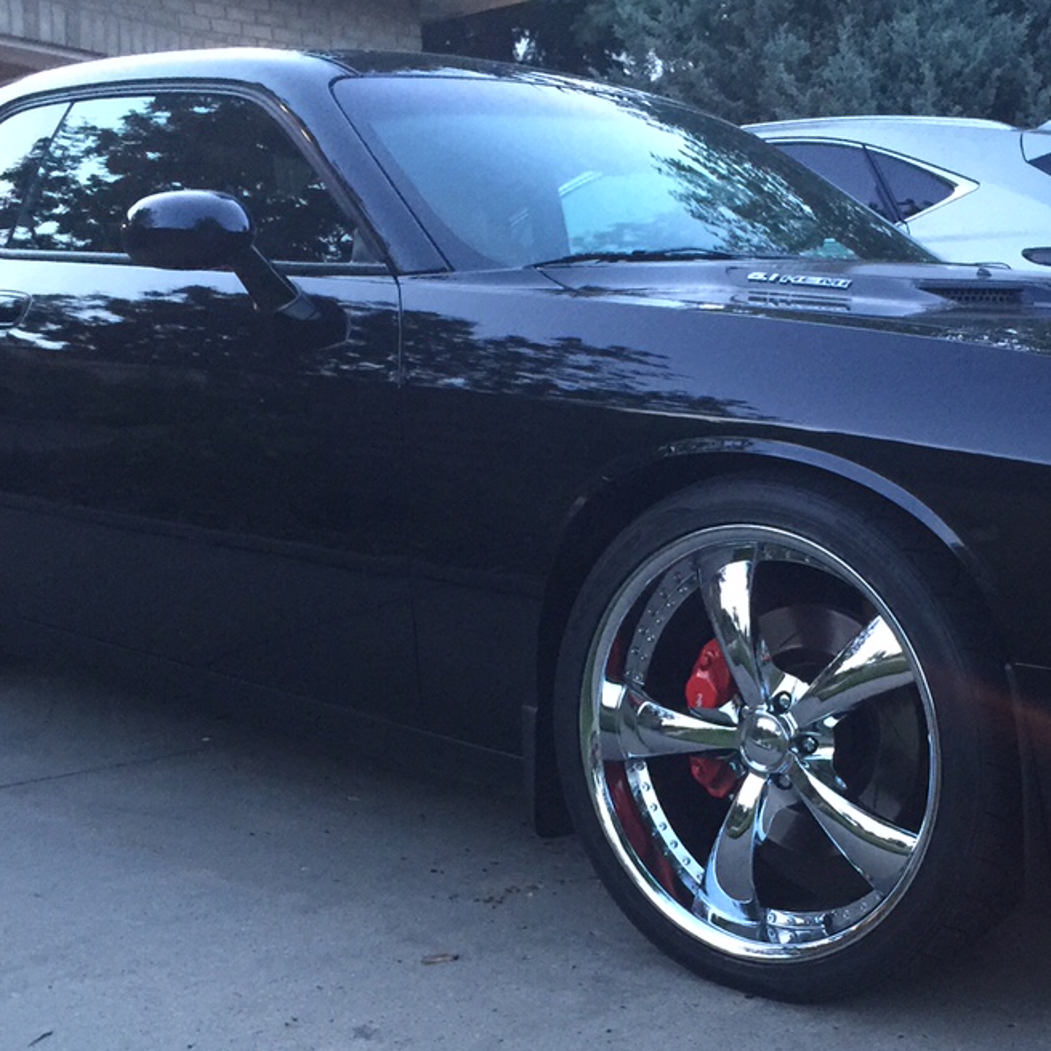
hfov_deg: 33.7
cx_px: 697
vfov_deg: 33.6
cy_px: 726
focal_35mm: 50
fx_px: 1718
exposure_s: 1/15
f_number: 2.2
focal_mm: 4.15
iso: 125
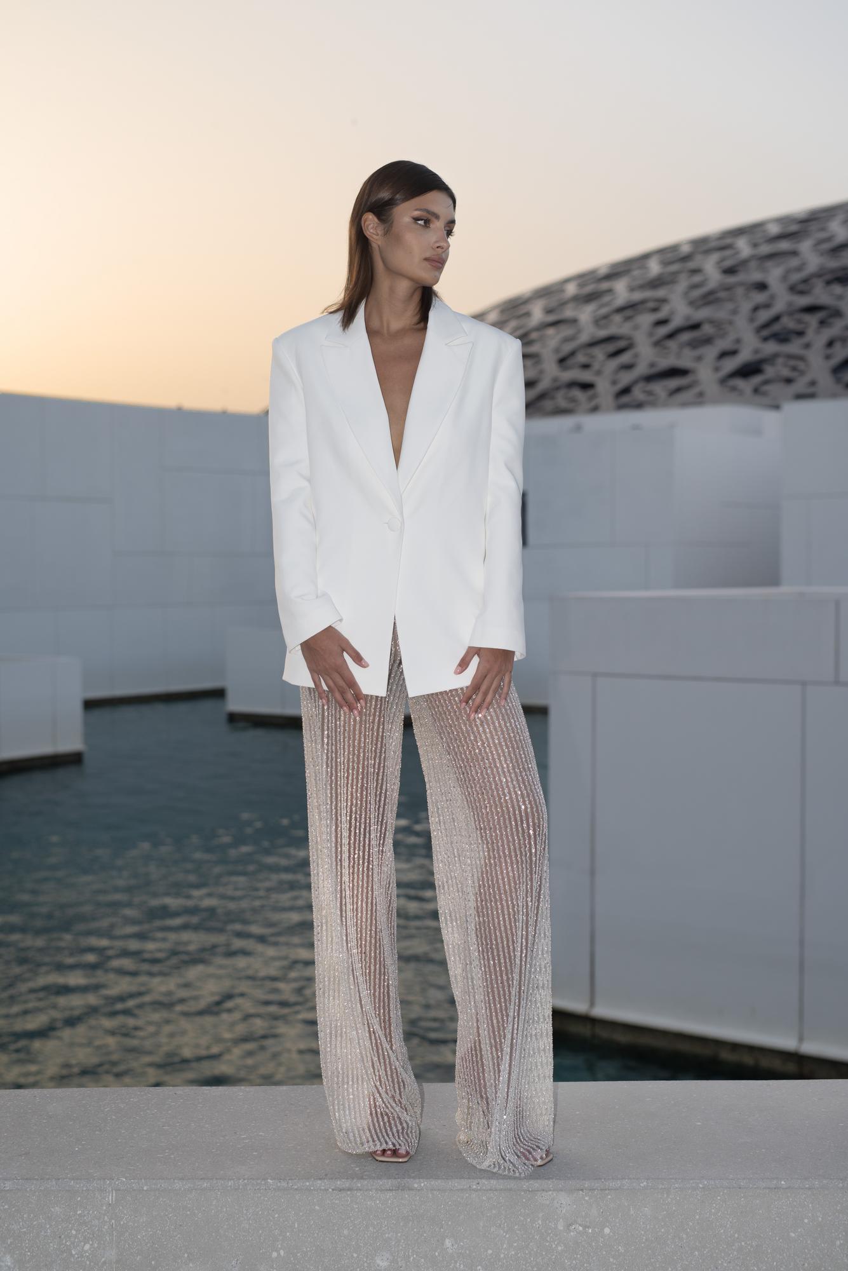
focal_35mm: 50
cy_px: 636
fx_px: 1765
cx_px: 424
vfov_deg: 39.6
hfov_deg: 27.0
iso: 200
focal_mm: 50
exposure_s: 1/250
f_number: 3.5
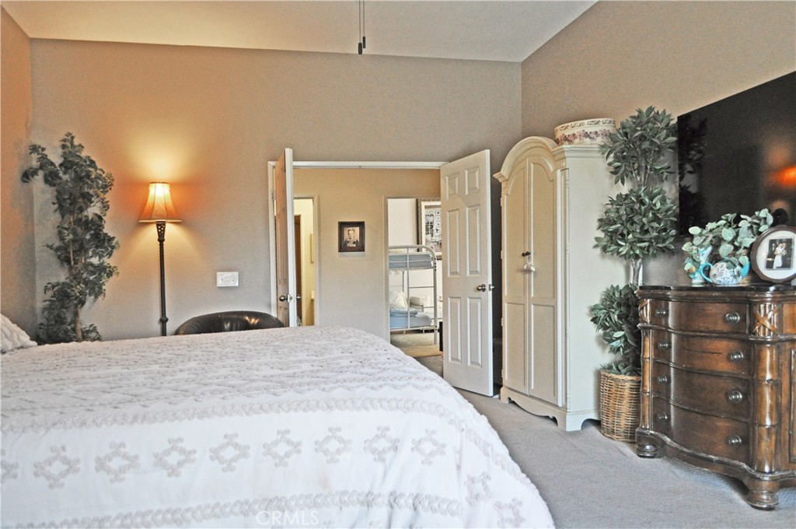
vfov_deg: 47.8
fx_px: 596
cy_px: 264
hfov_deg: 67.4
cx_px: 398
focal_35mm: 27
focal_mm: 18
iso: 800
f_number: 4
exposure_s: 1/60
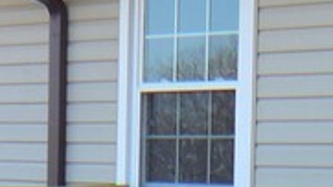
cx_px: 287
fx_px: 1193
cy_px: 317
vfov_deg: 8.7
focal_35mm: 135
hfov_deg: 15.7
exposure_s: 1/250
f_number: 2.8
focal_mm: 5.2
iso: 80
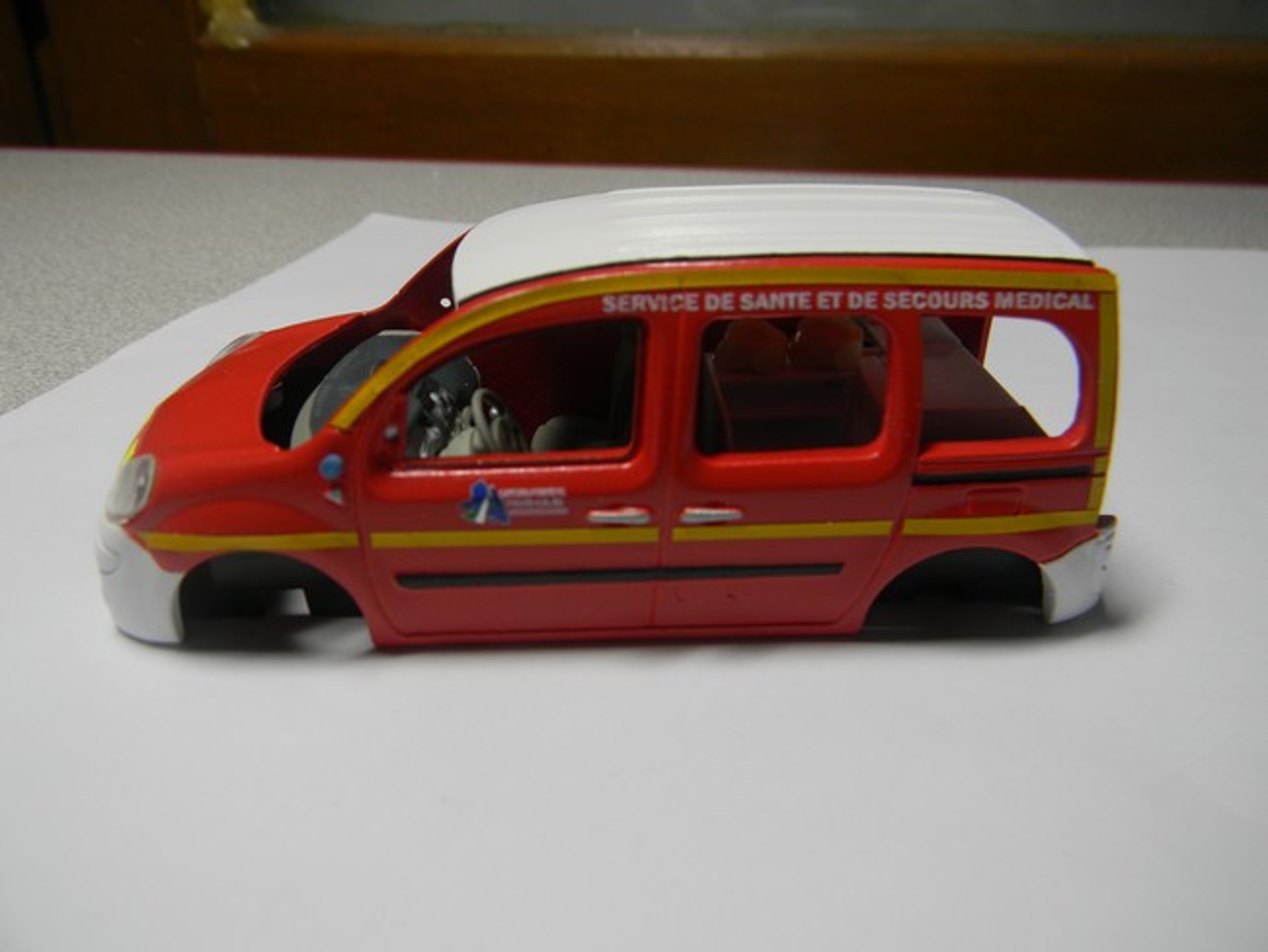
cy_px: 476
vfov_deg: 49.8
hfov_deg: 63.4
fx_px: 1026
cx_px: 634
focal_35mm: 28
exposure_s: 1/30
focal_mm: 5
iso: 87
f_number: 3.5
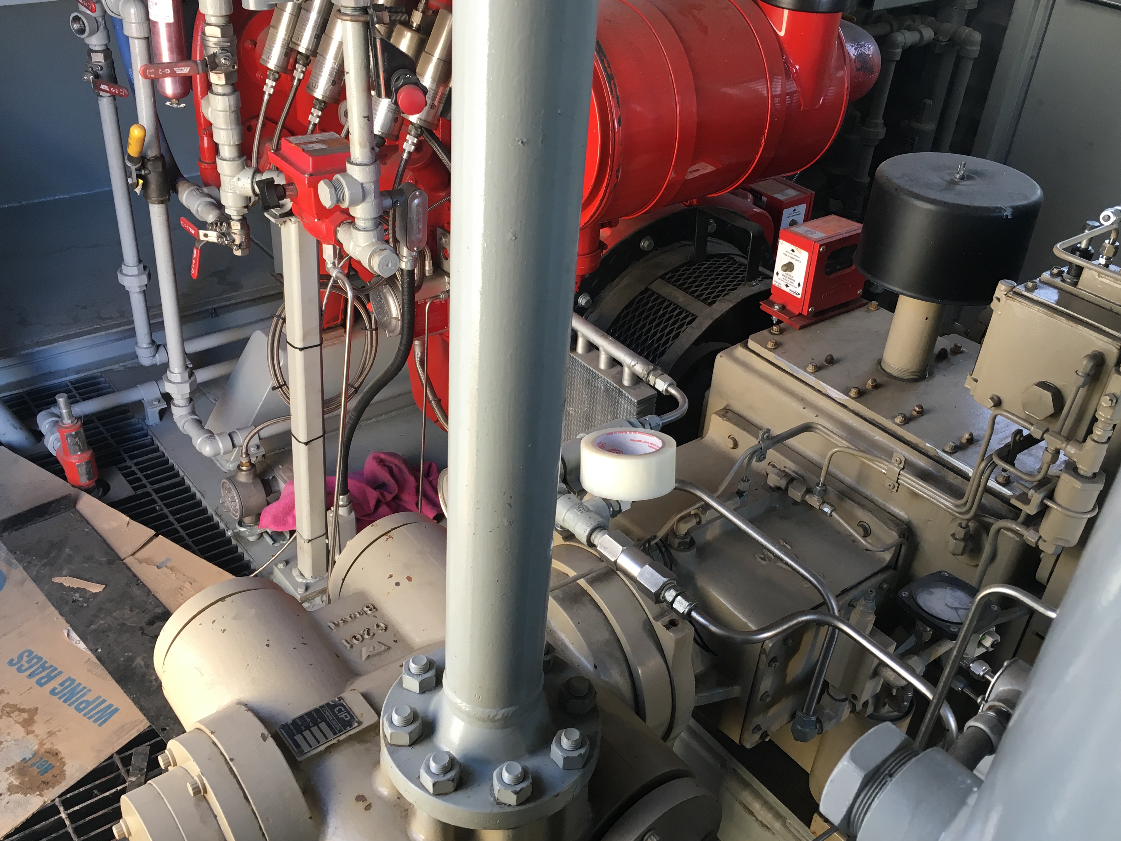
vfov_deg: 42.9
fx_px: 1069
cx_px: 571
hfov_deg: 55.4
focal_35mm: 33
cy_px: 437
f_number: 2.2
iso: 50
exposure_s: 1/30
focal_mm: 4.15
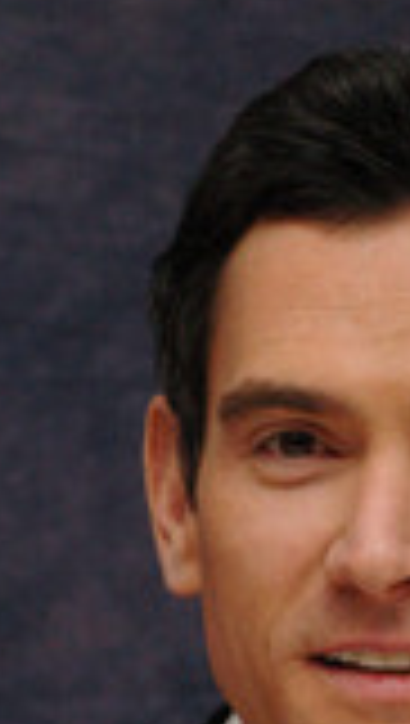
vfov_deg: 5.5
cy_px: 791
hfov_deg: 3.1
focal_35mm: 389
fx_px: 7491
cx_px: 419
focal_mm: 100
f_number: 8
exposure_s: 1/320
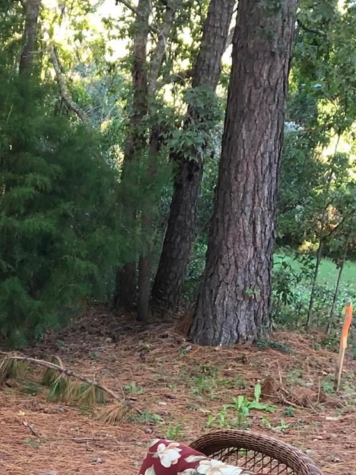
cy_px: 515
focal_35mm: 87
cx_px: -53
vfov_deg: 21.4
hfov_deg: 16.4
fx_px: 1194
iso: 20
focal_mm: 3.99
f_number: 1.8
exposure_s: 1/30
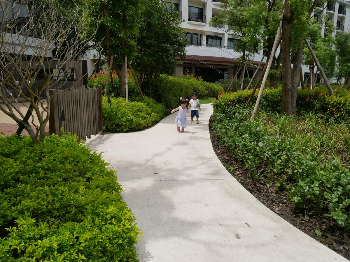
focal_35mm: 26
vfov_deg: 53.1
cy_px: 131
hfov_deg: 67.3
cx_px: 175
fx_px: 263
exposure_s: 1/500
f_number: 9
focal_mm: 13
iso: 200
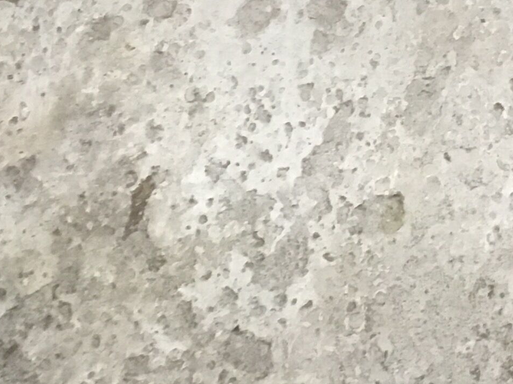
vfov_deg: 10.9
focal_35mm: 123
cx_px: 936
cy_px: -410
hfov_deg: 14.1
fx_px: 1823
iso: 200
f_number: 2.2
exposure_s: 1/17
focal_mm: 4.15
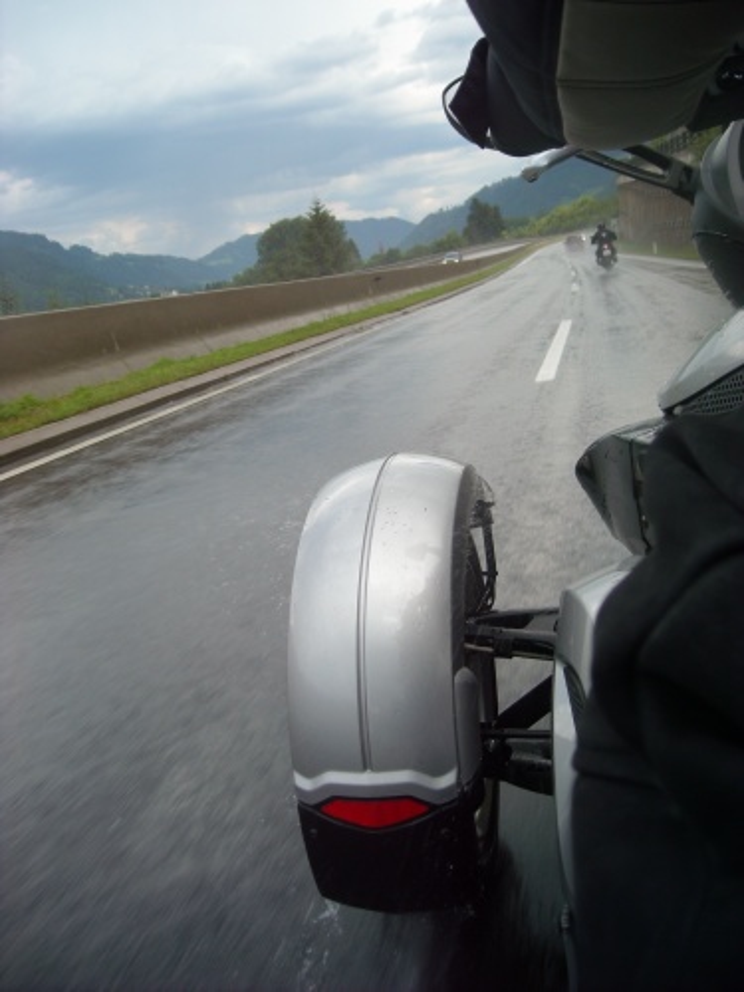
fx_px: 1003
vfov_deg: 52.6
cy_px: 496
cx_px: 372
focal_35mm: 35
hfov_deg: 40.7
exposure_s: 1/647
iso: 64
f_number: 2.8
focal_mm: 5.7
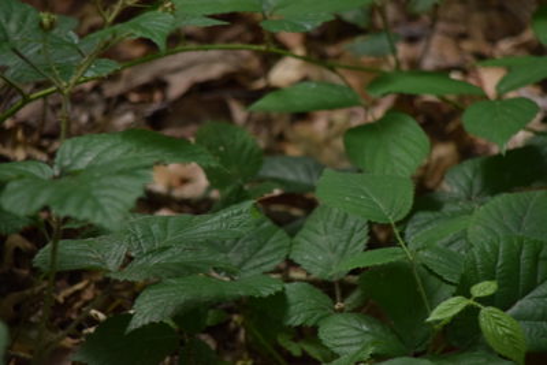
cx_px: 274
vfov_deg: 4.6
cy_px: 182
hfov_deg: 6.9
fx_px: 4560
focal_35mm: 300
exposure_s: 1/50
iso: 800
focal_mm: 200
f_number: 8
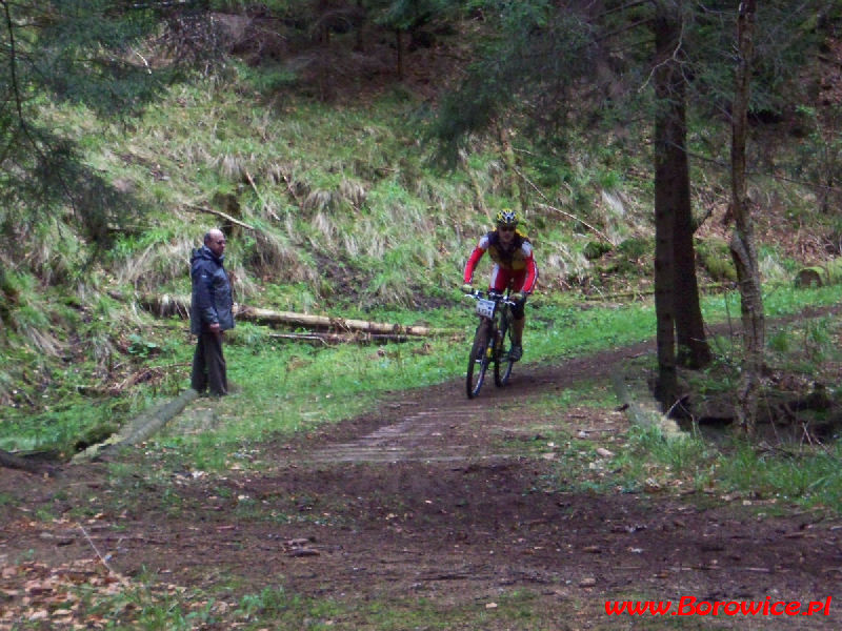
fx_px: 2846
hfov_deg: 16.8
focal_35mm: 117
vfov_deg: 12.7
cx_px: 421
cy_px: 316
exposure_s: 1/125
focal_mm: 19.2
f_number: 4.4
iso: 400
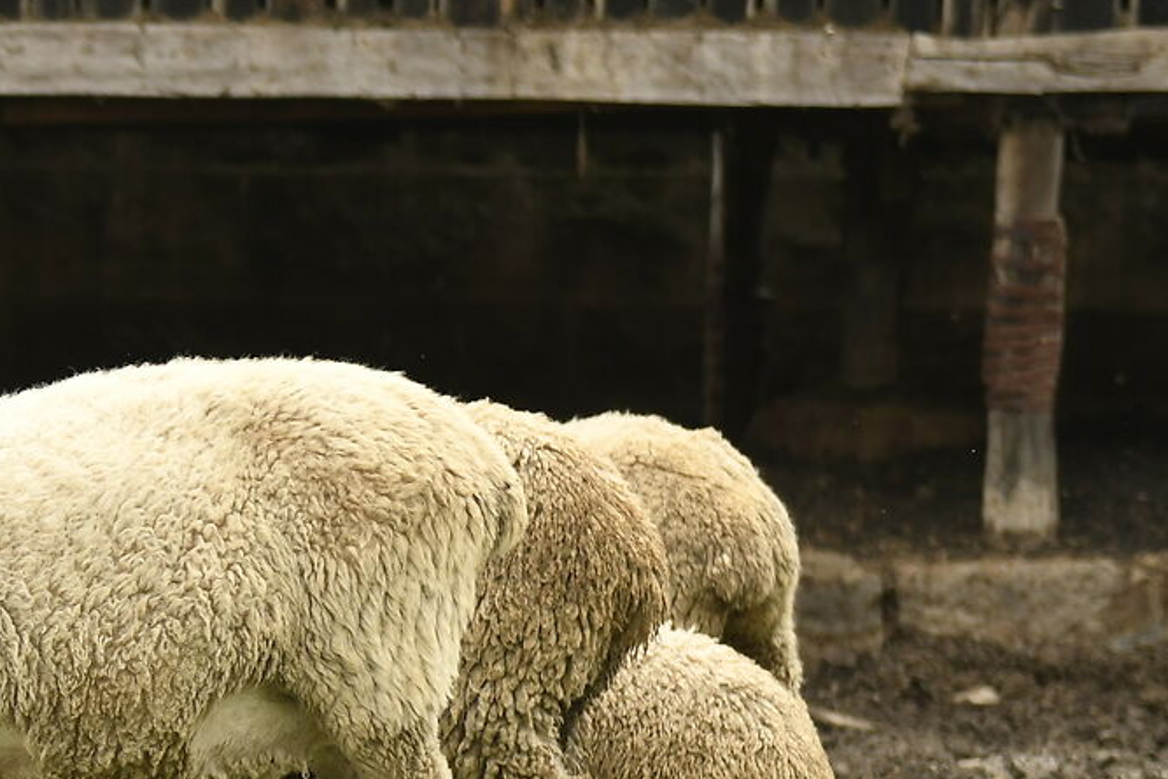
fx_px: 7236
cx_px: -898
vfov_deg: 6.1
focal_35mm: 223
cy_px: 814
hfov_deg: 8.9
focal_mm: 62
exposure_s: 1/1250
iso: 640
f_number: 3.5
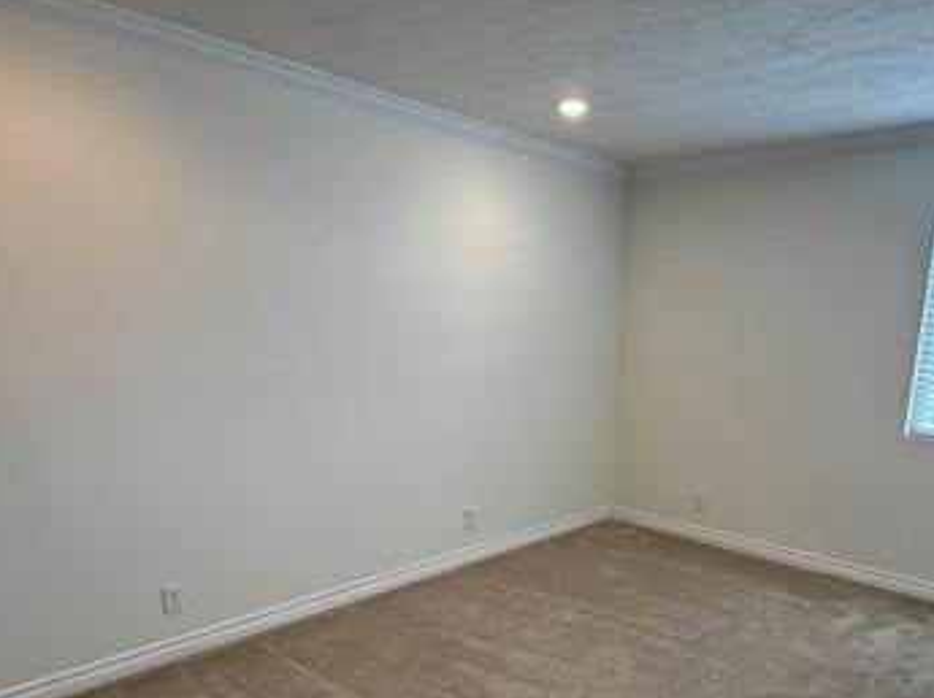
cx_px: 550
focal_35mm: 26
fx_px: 701
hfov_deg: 66.9
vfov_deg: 51.2
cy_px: 506
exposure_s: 1/120
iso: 200
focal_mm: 2.22
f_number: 2.2
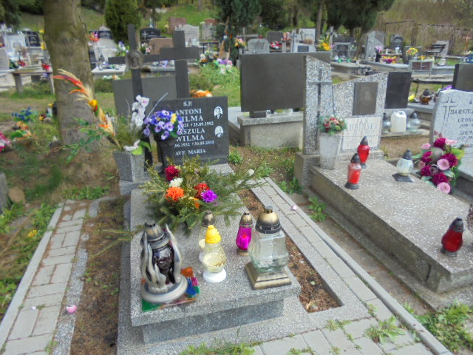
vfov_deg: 53.1
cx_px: 236
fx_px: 355
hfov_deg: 67.3
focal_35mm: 26
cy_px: 178
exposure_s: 1/250
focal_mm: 4.6
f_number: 3.5
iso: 100
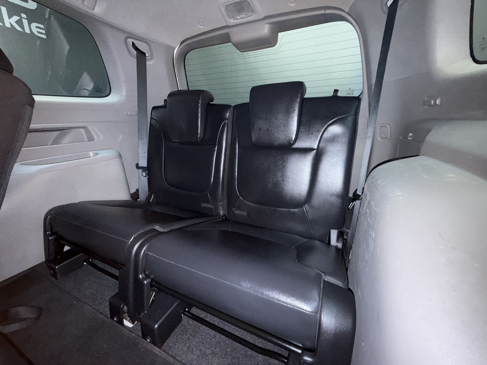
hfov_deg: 102.1
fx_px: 197
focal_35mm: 14
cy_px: 182
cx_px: 244
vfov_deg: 85.7
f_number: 2.2
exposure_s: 1/16
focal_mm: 2.22
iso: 400
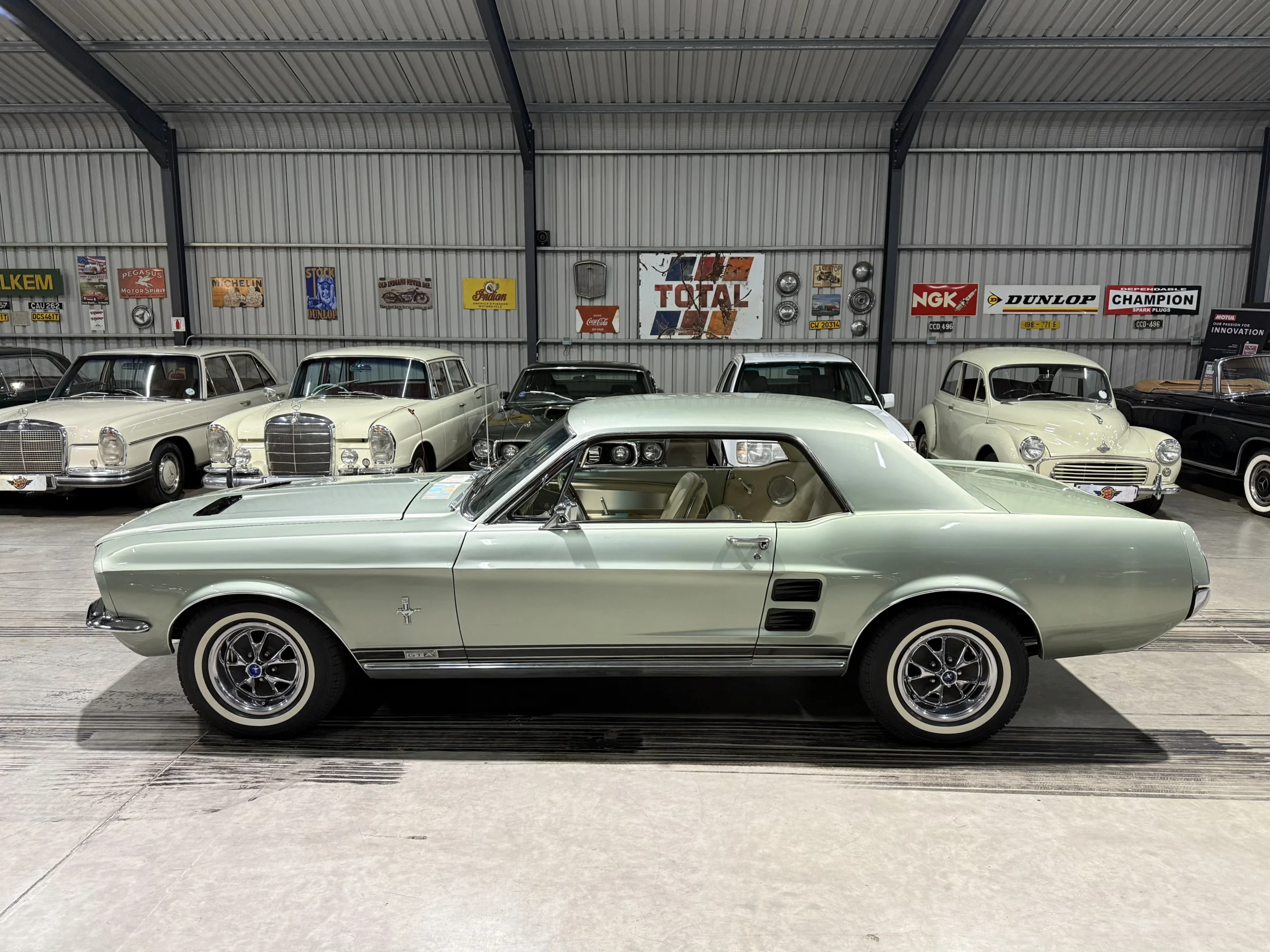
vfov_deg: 56.8
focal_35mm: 24
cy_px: 476
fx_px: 881
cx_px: 635
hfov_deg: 71.6
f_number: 1.78
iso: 250
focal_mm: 6.76
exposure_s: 1/50
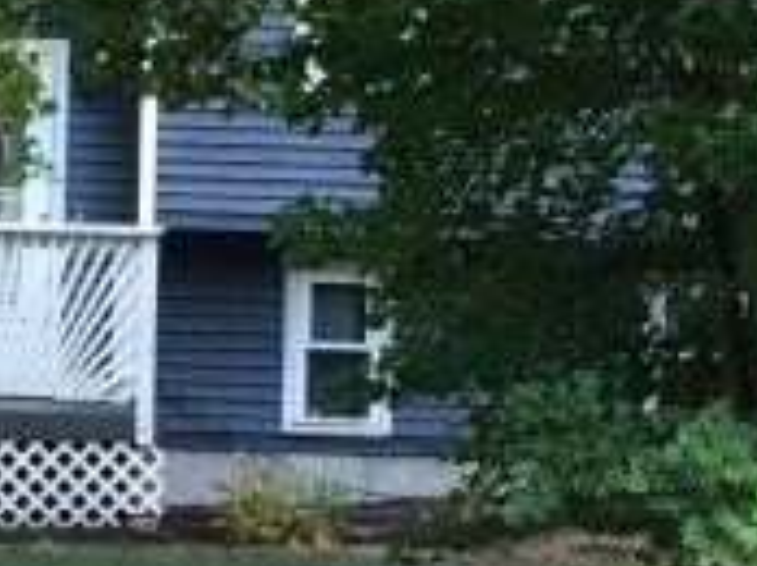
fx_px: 3734
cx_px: 400
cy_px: 422
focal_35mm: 171
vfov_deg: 8.6
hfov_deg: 11.6
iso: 25
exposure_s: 1/30
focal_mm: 4.15
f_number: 2.2
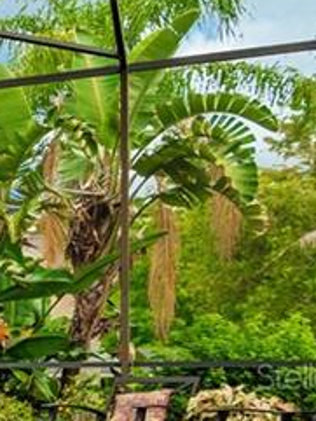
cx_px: -985
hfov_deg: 7.9
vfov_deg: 18.9
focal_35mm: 102
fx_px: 1240
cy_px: 376
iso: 100
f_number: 6.3
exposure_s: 1/100
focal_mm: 16
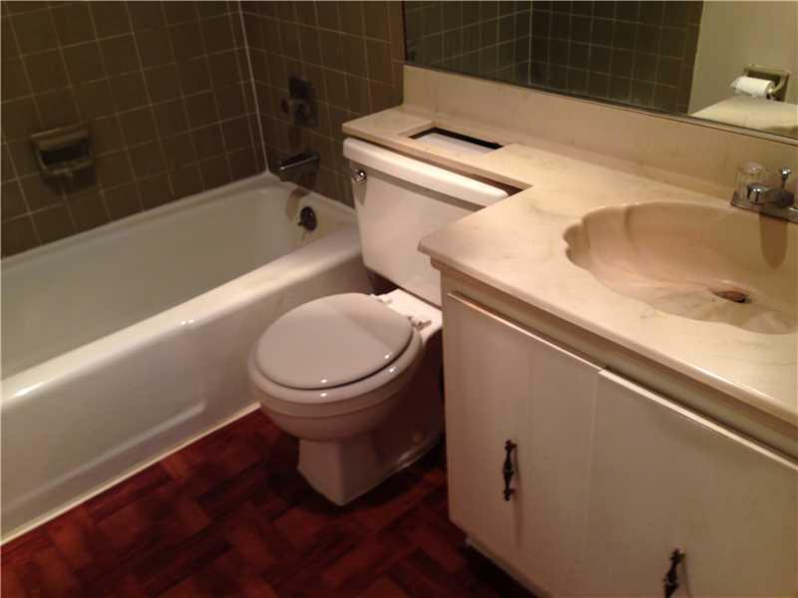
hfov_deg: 55.4
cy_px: 299
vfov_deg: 42.9
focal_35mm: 33
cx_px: 399
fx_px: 761
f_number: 2.4
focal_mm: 4.12
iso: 50
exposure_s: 1/20
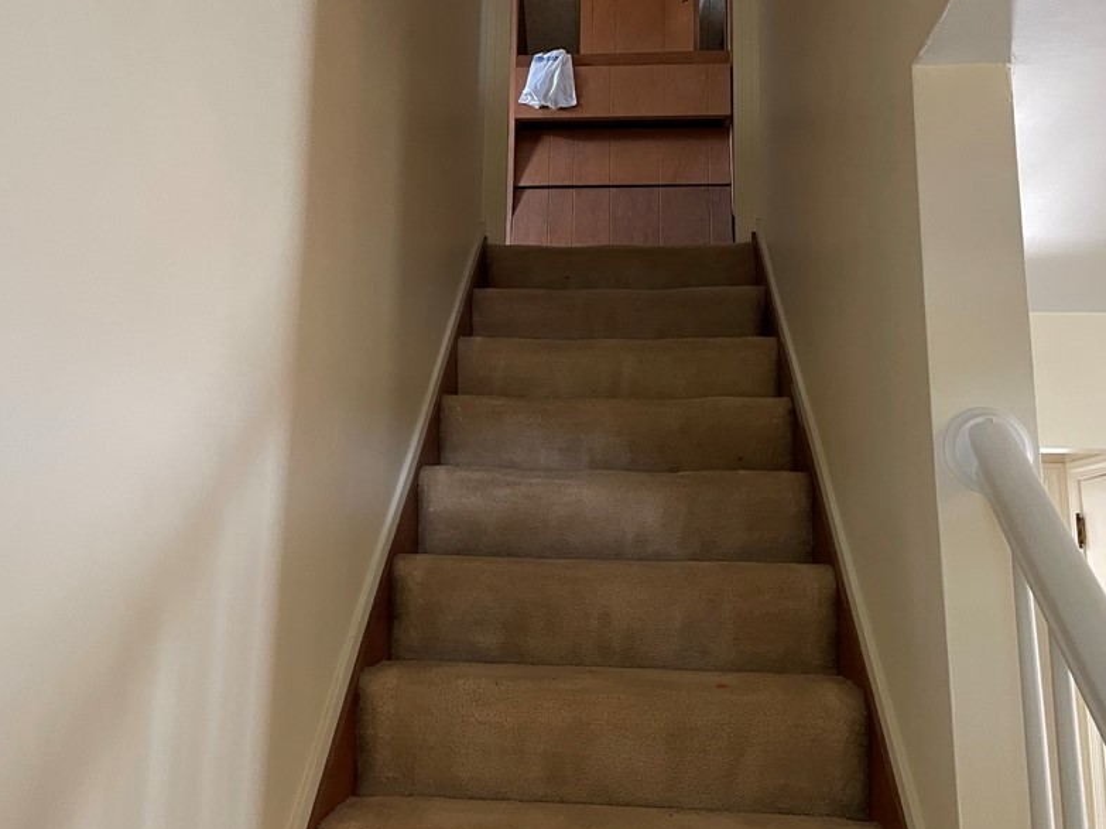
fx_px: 1086
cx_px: 541
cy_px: 328
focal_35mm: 34
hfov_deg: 54.0
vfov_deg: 41.6
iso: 400
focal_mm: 4.2
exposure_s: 1/60
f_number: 1.6
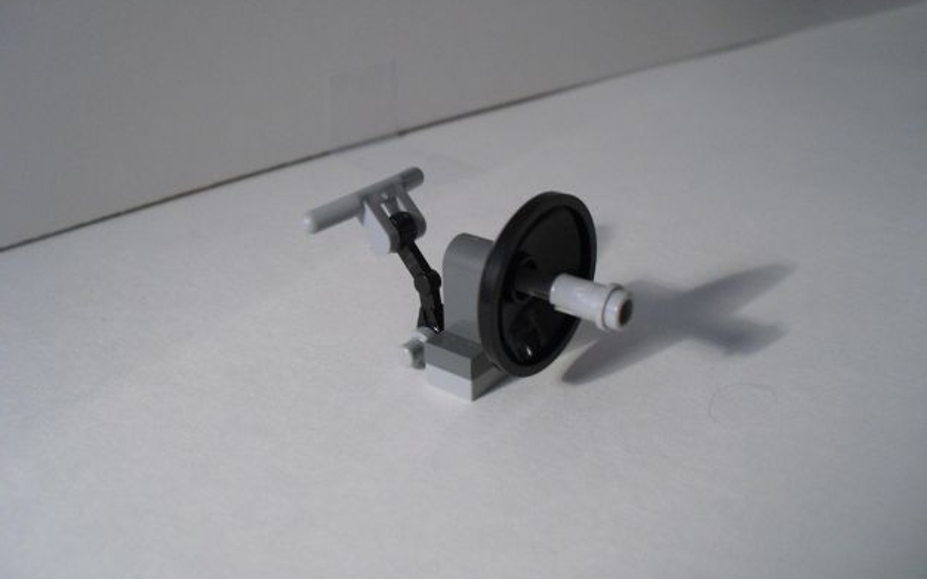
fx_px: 985
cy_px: 290
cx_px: 458
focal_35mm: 39
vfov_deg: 32.8
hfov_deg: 50.4
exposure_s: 1/80
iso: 400
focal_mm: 6.3
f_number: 3.1
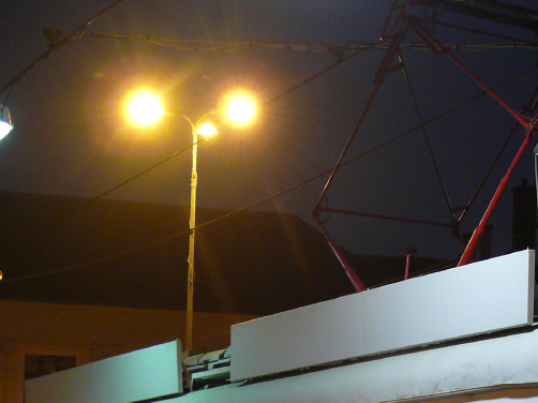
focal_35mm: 114
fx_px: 1771
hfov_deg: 17.0
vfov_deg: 12.7
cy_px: 457
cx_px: 506
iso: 200
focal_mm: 9.2
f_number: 3.2
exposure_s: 1/4
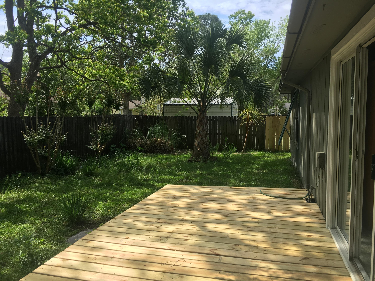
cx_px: 188
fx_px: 314
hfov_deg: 61.7
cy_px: 140
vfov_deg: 48.2
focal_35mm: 29
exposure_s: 1/927
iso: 25
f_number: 2.2
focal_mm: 4.15
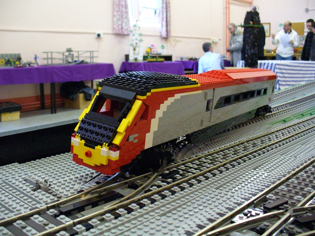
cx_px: 158
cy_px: 118
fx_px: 337
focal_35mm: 37
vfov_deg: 38.7
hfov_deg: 50.1
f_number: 2.8
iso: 400
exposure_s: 1/30
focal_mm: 6.1
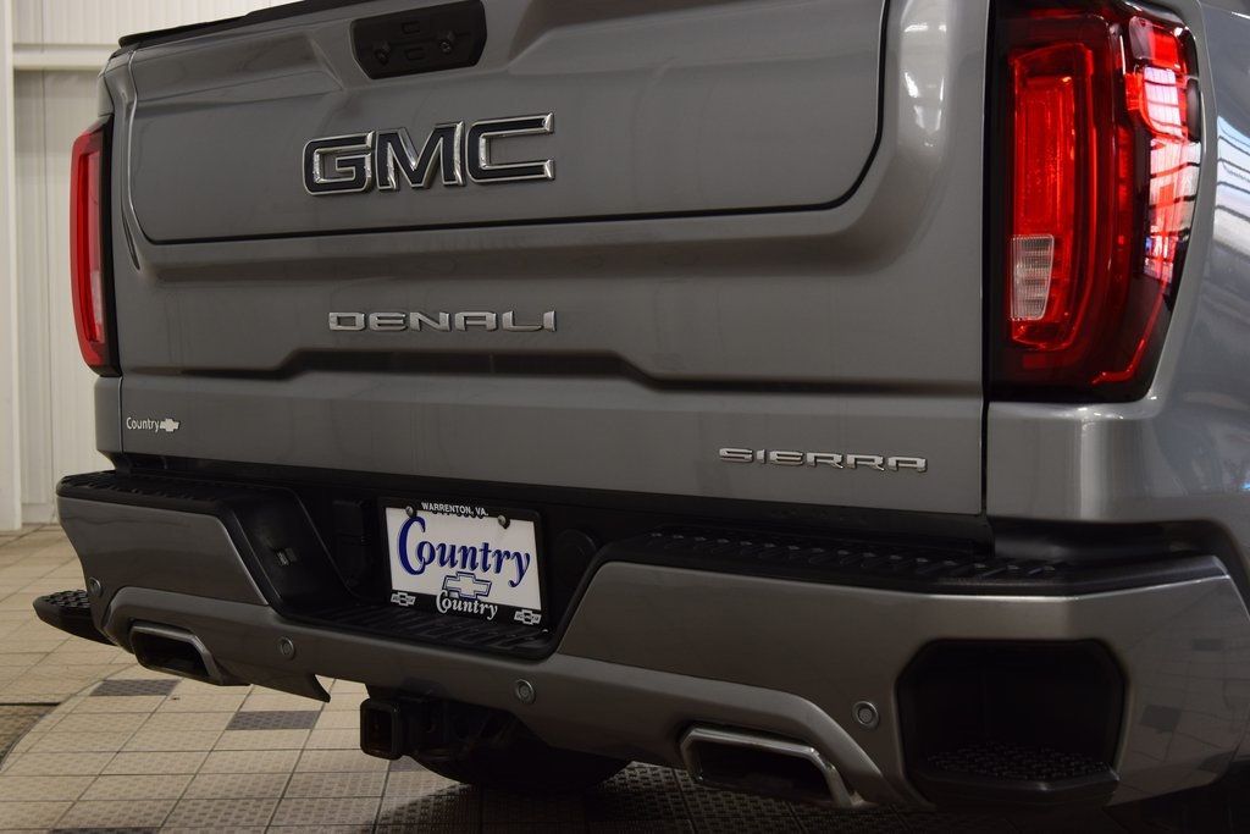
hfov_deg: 37.8
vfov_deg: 25.8
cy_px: 417
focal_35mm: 52
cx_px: 625
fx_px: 1823
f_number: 6.3
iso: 400
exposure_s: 1/20
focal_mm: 35
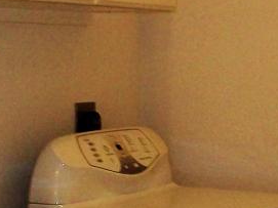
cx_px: 54
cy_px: 106
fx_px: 1092
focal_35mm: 136
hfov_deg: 14.4
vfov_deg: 10.9
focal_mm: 6
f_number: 2.7
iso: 160
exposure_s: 1/60
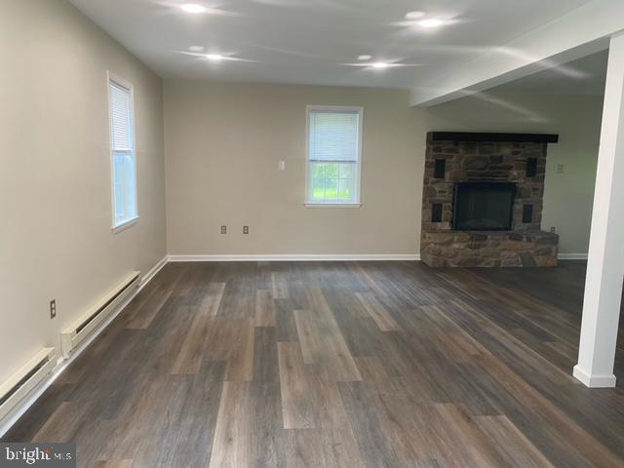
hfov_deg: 67.3
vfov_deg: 53.1
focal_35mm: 26
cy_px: 234
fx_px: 469
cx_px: 312
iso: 100
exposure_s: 1/60
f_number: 1.8
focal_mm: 4.25
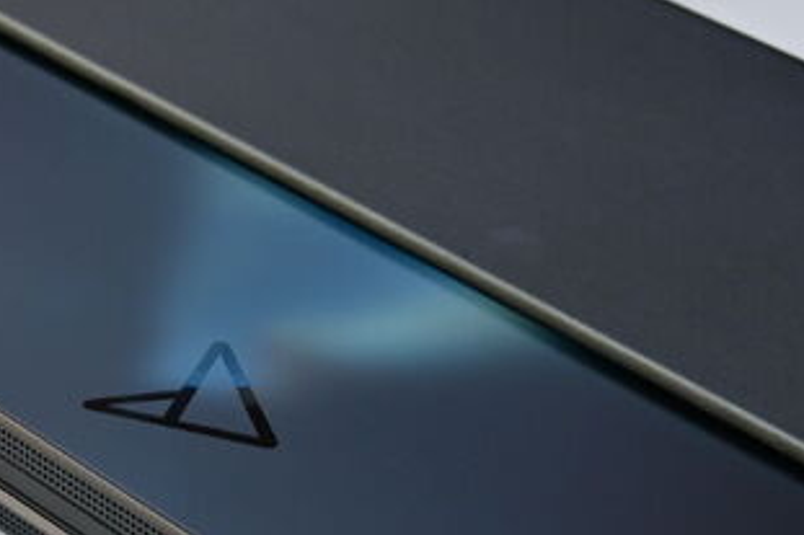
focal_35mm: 146
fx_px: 3254
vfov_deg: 9.4
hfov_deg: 14.1
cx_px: 396
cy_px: 473
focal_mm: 31.5
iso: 100
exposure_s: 1/125
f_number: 5.6
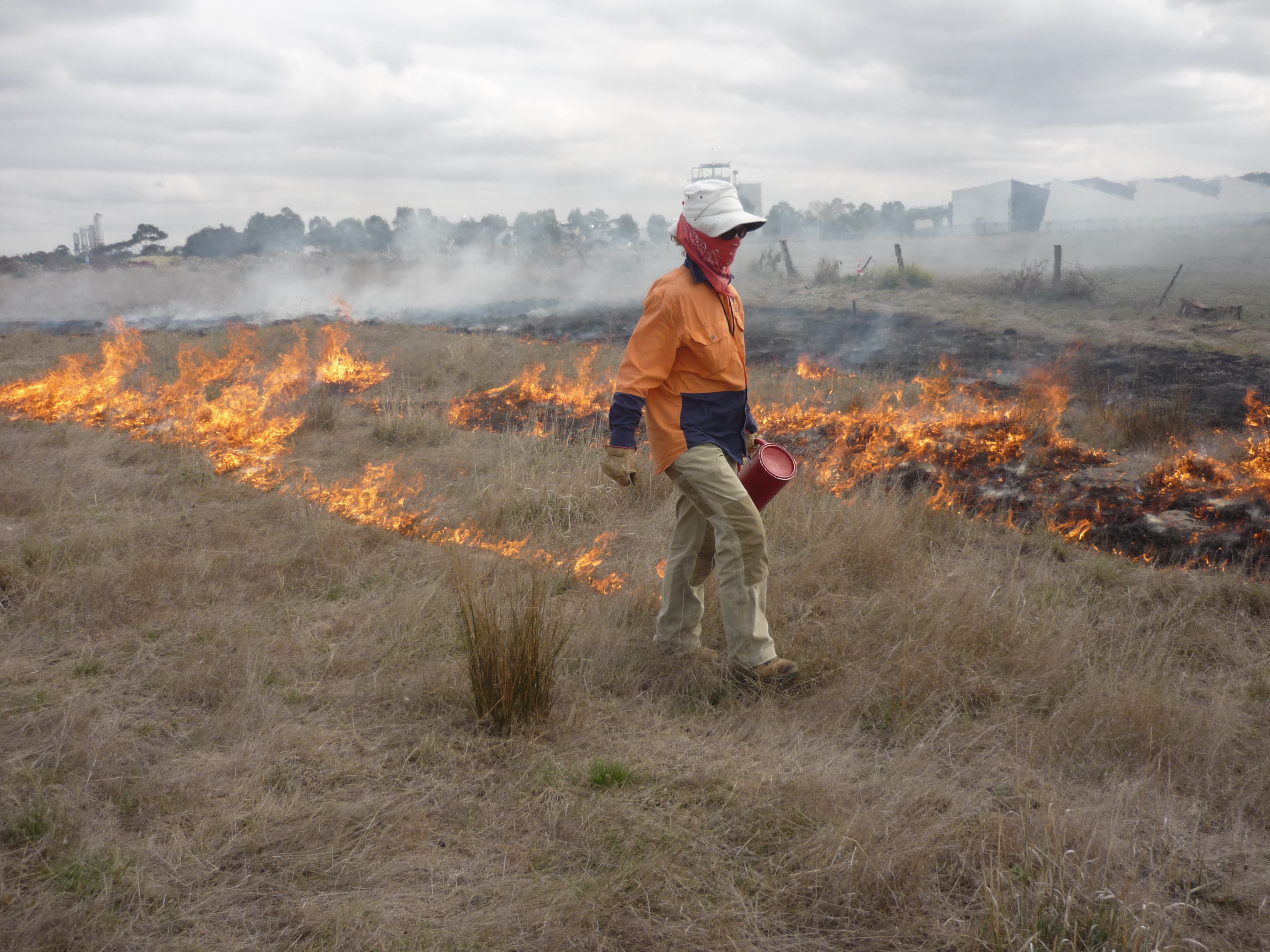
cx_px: 635
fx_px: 1211
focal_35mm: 33
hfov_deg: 55.4
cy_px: 476
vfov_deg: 42.9
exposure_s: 1/1000
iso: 100
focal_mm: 5.5
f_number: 2.8
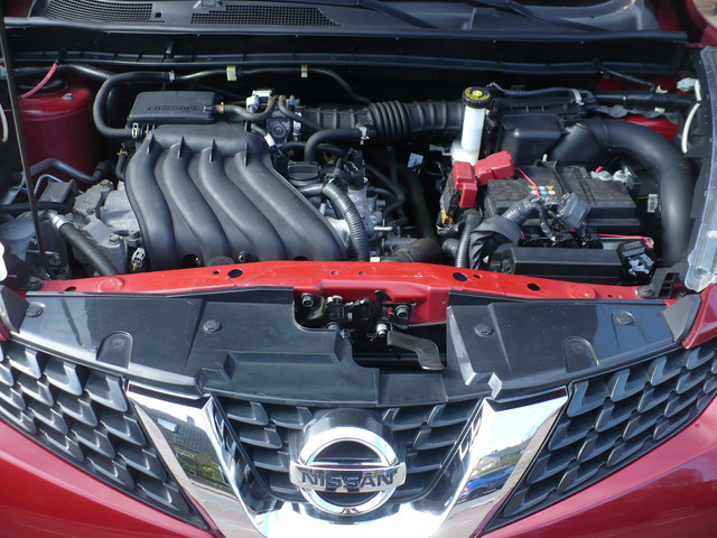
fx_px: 766
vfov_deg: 38.7
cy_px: 269
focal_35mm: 37
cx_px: 358
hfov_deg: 50.1
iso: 100
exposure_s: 1/200
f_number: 2.8
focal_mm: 6.1
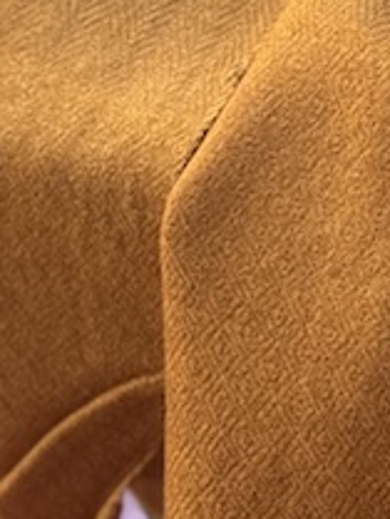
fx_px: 3437
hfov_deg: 6.4
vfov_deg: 8.5
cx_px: 667
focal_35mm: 229
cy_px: -127
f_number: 1.78
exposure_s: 1/112
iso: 100
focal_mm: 6.76
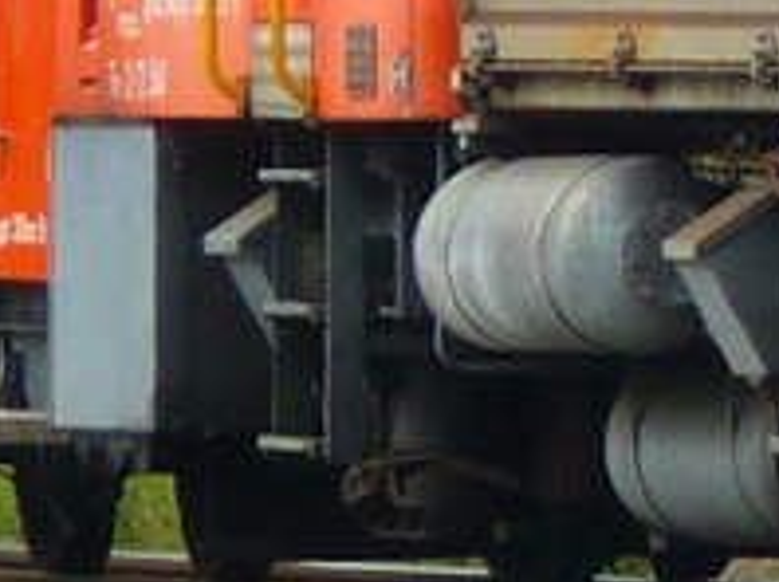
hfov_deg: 1.7
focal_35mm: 1152
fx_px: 25893
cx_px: 1133
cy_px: -425
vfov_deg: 1.3
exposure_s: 1/250
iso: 100
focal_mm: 39.2
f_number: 4.9
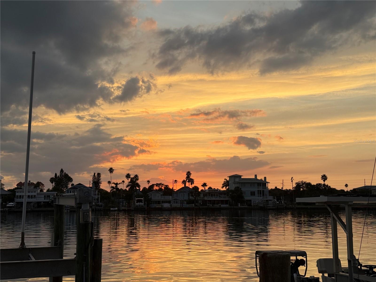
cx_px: 188
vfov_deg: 30.3
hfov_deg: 39.7
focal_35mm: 48
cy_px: 141
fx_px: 521
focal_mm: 6.76
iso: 80
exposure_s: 1/1185
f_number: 1.78
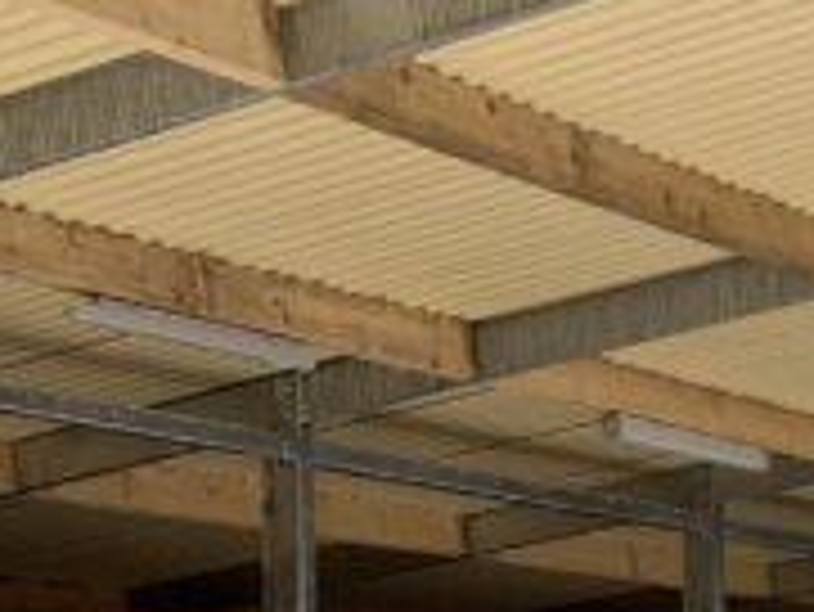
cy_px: 648
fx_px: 3459
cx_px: 135
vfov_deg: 10.0
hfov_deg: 13.3
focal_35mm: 147
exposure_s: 1/1916
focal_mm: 4.25
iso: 25
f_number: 1.8
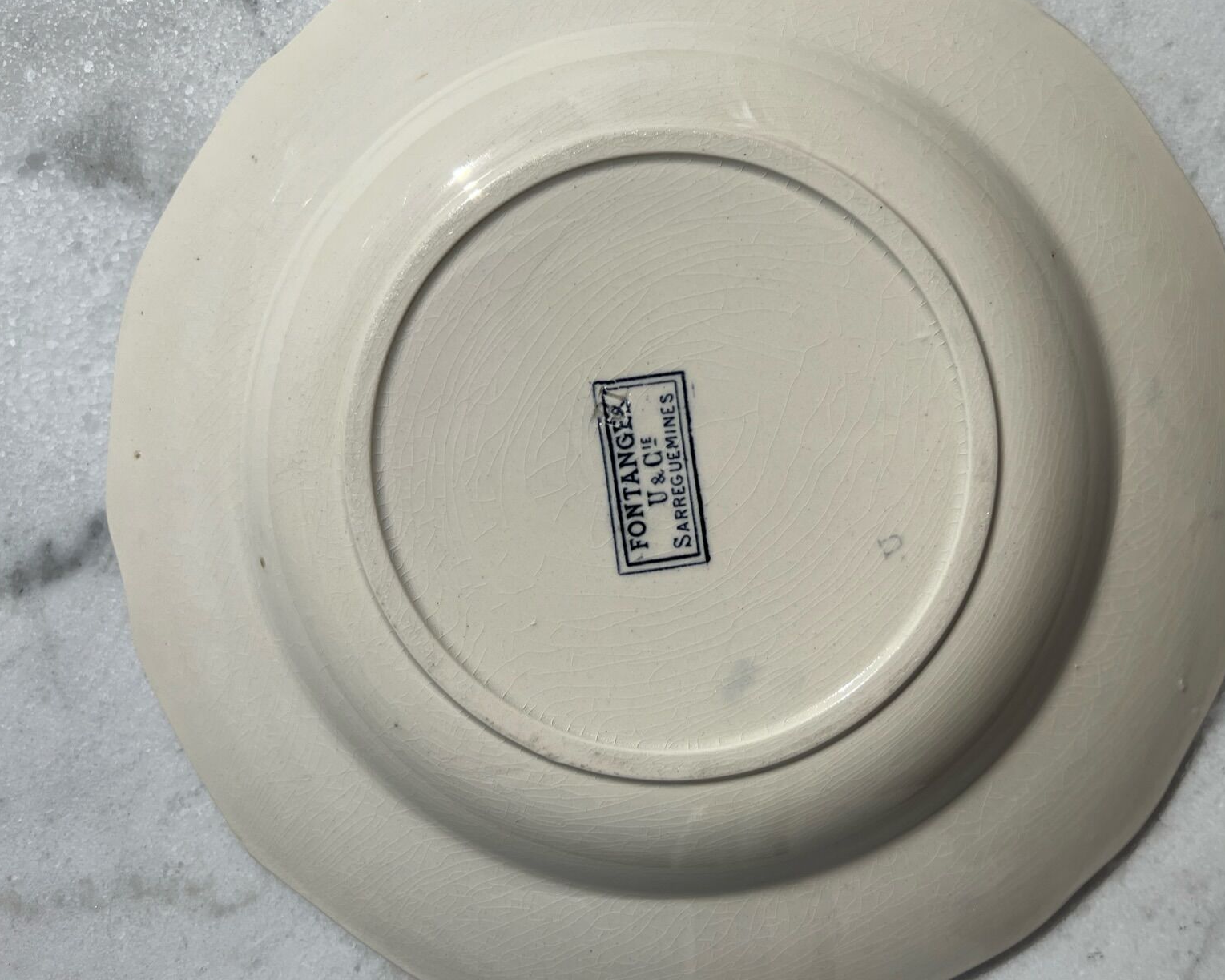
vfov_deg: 43.3
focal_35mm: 34
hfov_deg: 52.6
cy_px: 467
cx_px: 723
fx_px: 1233
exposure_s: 1/19231
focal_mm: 5.7
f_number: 1.5
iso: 32
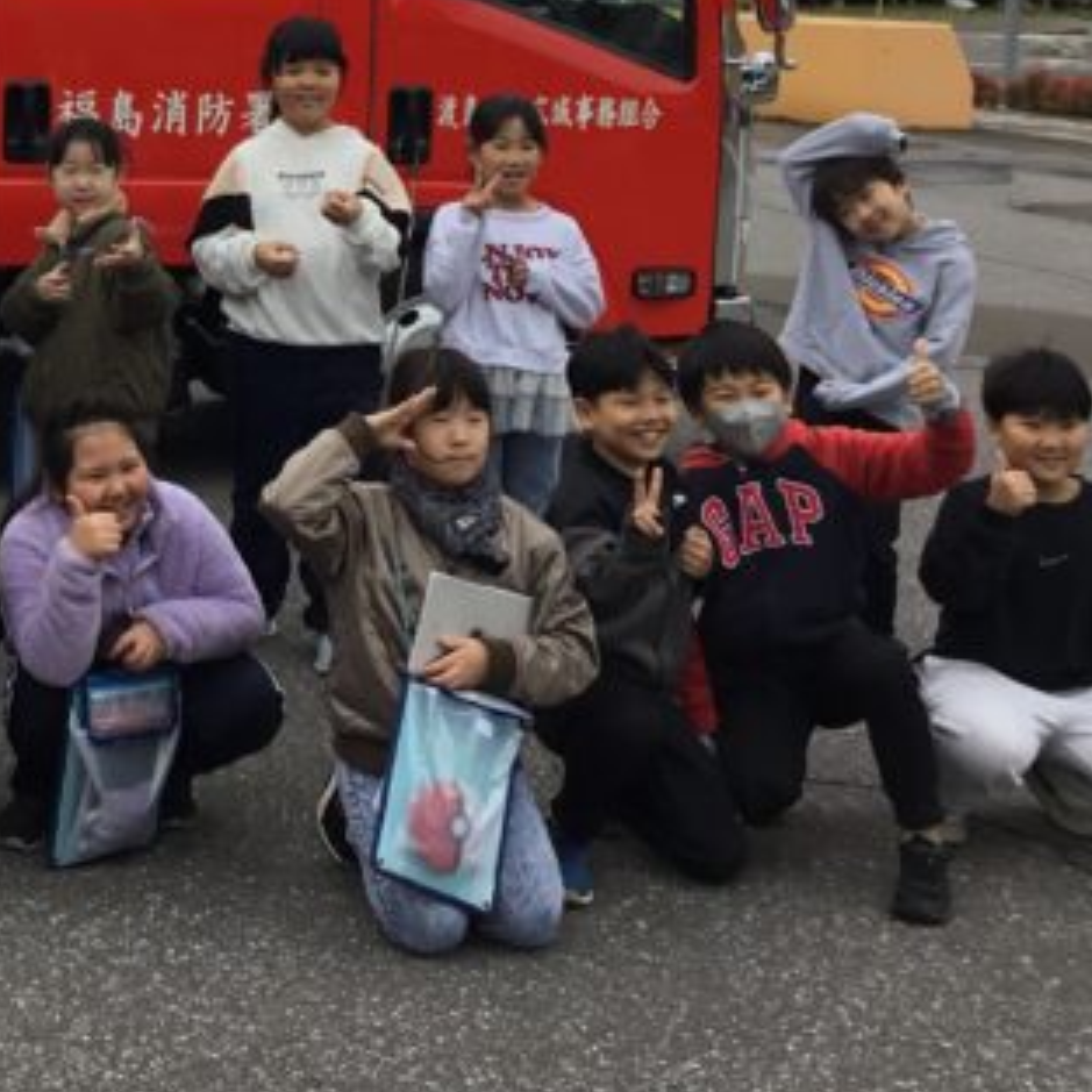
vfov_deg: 24.0
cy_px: 119
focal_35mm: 70
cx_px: -21
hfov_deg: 23.5
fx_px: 2498
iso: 25
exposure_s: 1/234
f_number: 2.4
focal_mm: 3.3
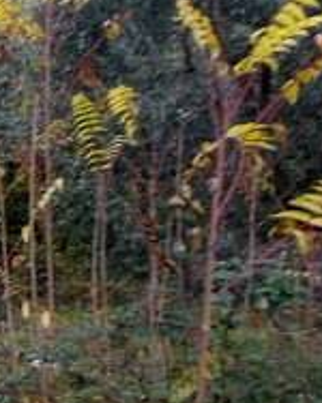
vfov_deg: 17.8
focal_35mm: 108
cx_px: -391
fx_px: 1289
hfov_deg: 12.1
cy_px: 251
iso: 80
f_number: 3.2
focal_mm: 4.6
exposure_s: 1/125
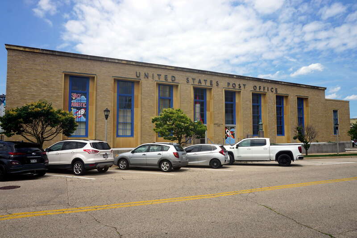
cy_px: 119
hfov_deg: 73.8
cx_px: 178
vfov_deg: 53.1
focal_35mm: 24
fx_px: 238
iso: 100
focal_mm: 16
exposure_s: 1/200
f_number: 11
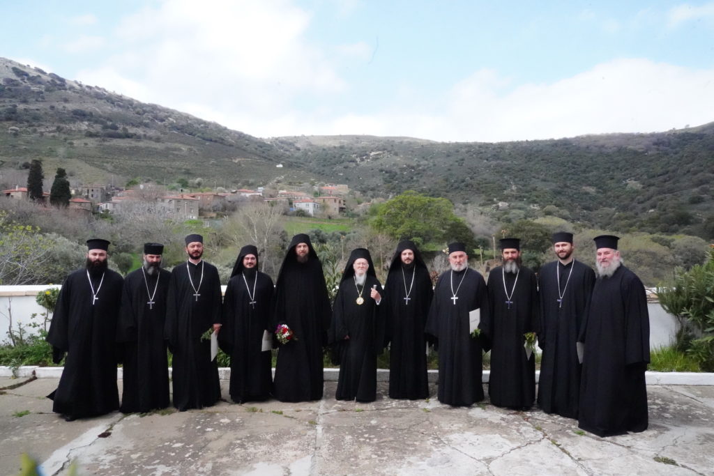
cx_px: 357
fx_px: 476
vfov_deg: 53.1
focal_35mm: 24
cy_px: 238
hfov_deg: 73.7
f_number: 22
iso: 32000
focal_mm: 24
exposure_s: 1/4000
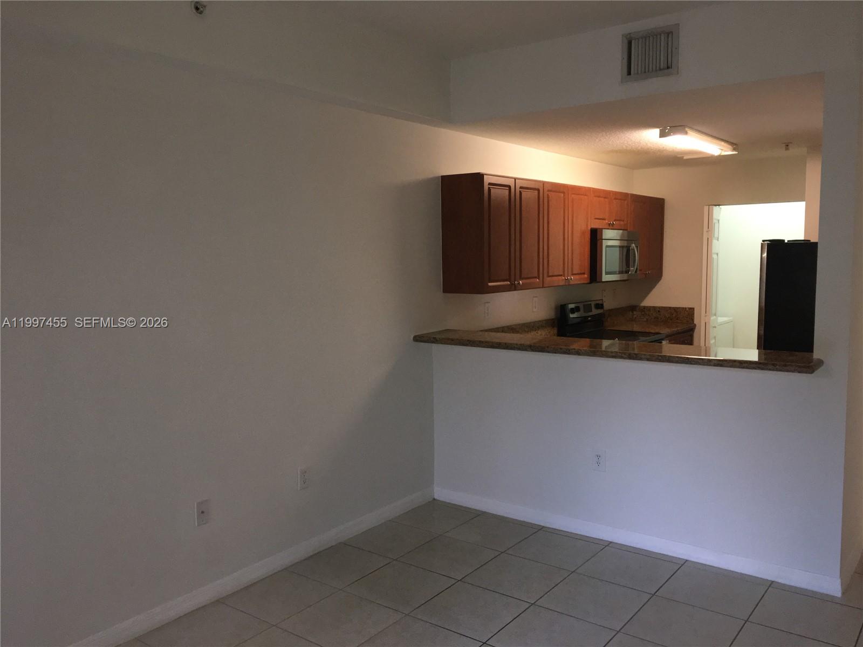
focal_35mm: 29
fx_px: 723
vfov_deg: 48.2
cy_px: 324
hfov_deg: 61.7
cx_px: 432
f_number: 2.2
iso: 100
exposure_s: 1/24
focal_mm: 4.15
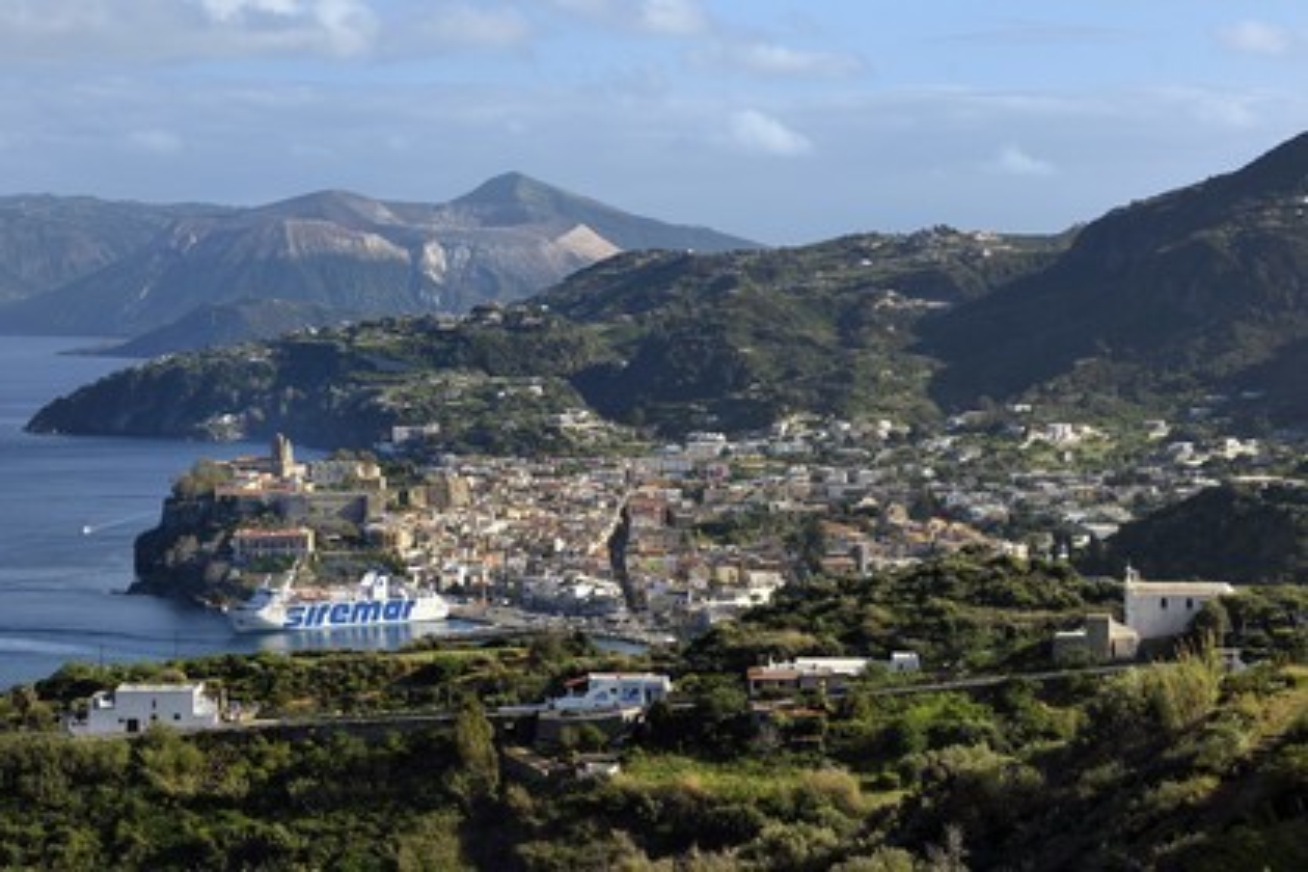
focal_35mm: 90
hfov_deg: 22.6
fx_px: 3270
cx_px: 654
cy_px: 436
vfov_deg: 15.2
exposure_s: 1/320
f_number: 11
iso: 200
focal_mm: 90
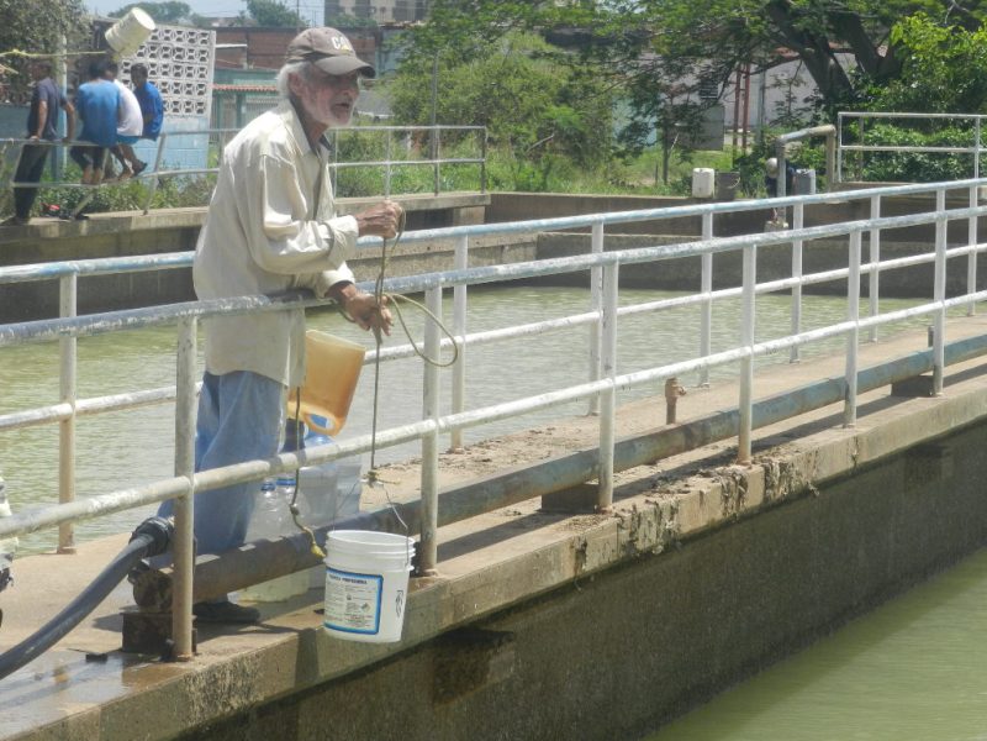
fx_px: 4134
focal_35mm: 145
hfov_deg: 13.6
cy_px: 370
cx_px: 494
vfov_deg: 10.2
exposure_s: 1/800
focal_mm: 25.7
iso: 160
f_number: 5.1
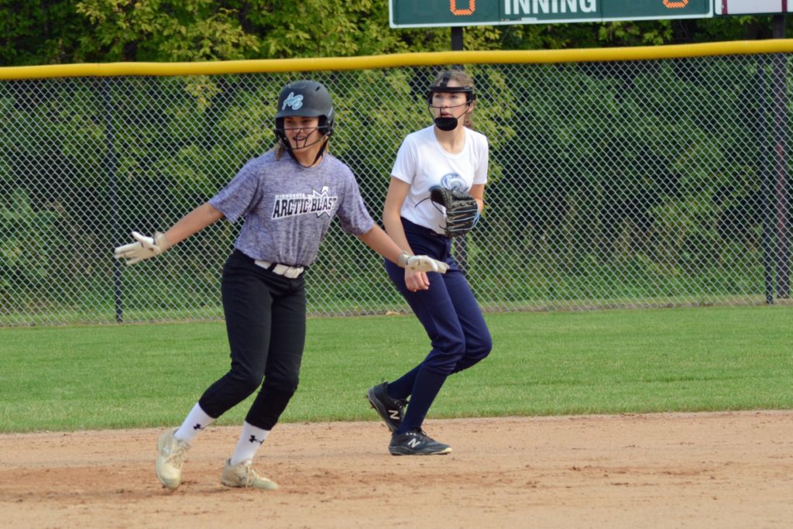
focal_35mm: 270
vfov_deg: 5.1
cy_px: 264
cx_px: 396
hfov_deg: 7.6
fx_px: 5948
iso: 800
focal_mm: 180
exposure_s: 1/800
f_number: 9
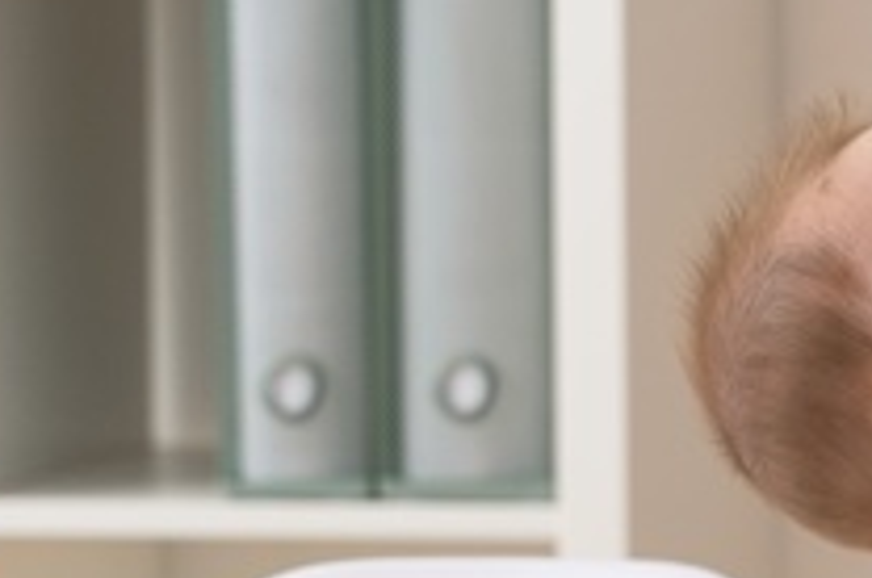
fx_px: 6796
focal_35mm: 281
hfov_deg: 7.2
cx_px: 1237
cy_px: 67
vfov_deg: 4.9
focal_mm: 75
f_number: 4
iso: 640
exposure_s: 1/800
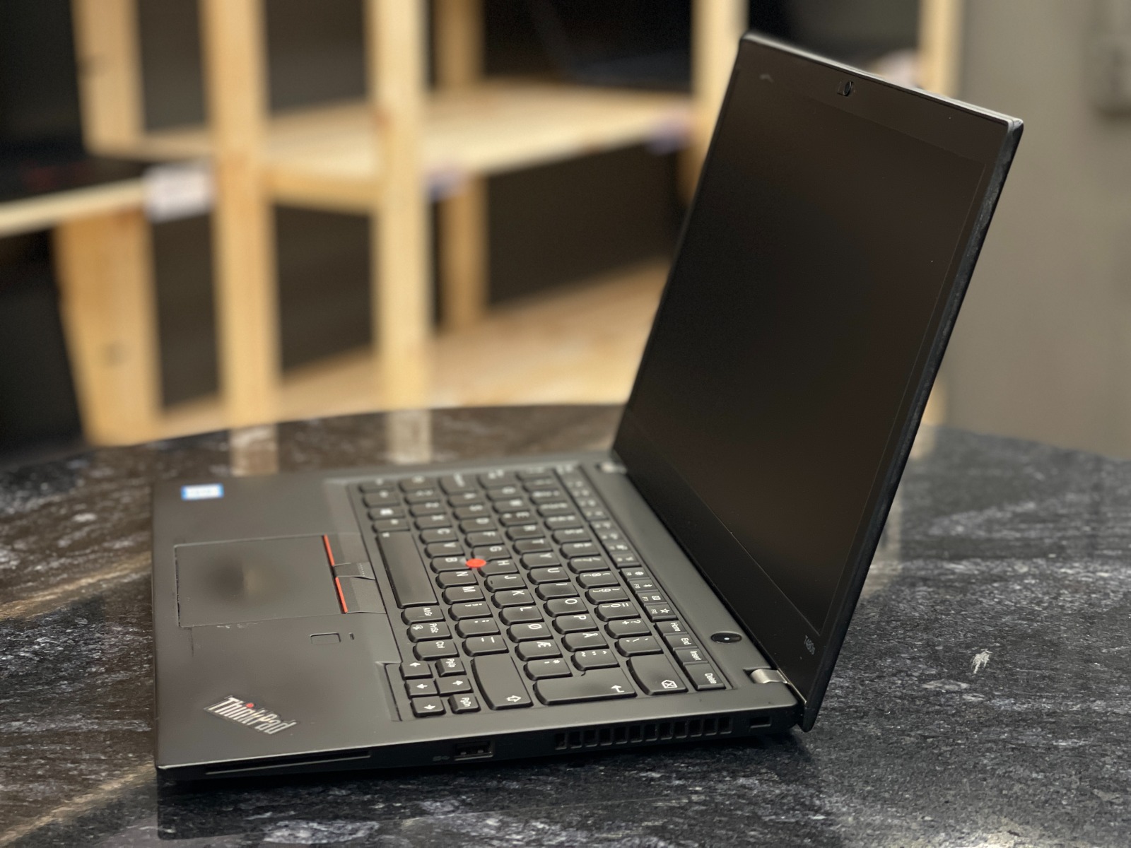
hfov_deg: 30.3
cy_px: 424
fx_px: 2091
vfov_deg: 22.9
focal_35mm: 64
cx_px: 566
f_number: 2.2
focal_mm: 7.5
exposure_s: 1/40
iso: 250
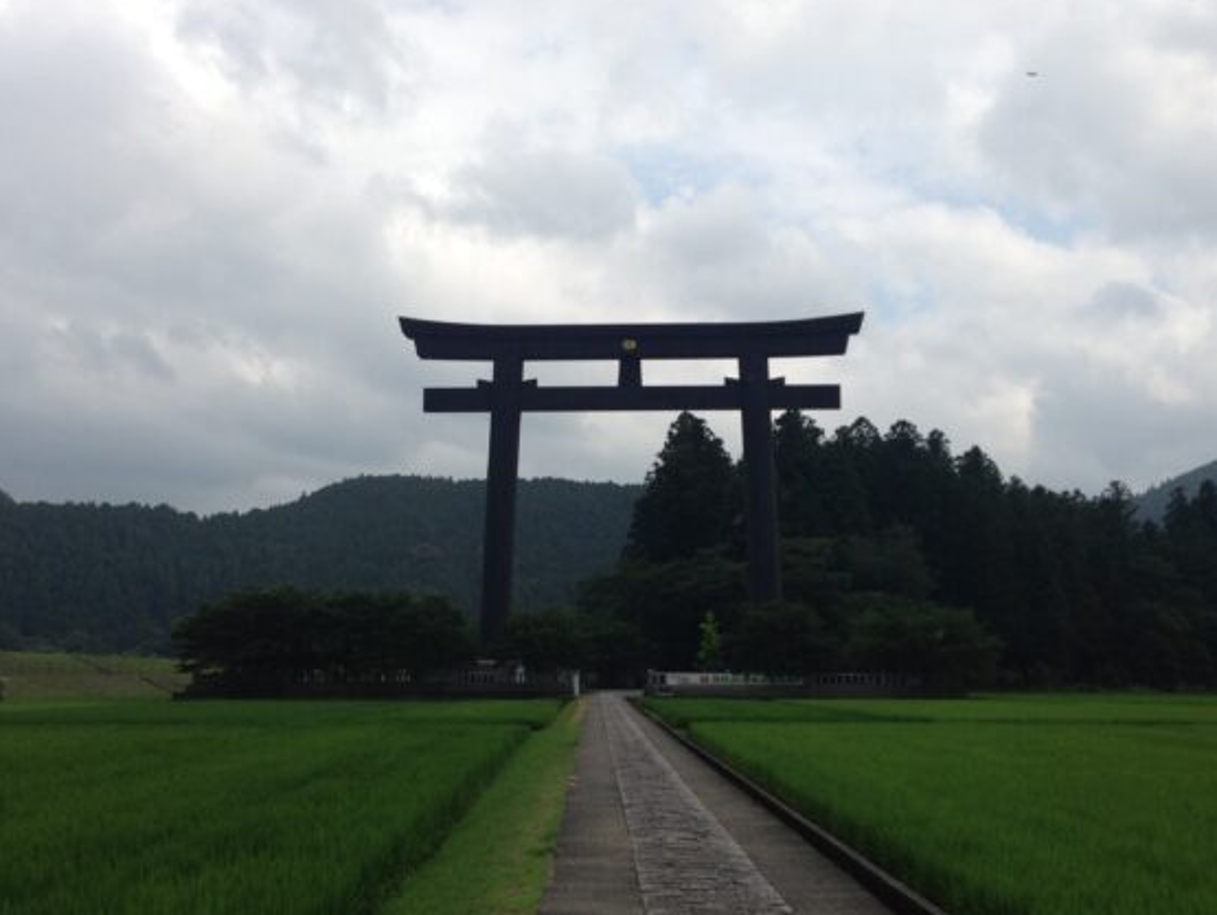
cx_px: 647
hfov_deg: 45.7
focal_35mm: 41
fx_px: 1442
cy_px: 483
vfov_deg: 35.2
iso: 50
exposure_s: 1/2088
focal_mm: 4.13
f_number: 2.4
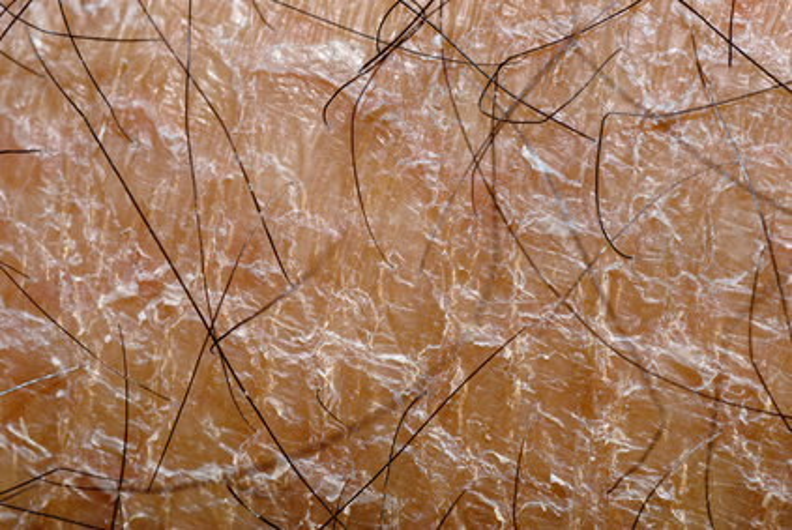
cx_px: 396
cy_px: 265
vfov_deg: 10.2
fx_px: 2973
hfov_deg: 15.2
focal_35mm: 135
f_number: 29
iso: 100
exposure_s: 1/100
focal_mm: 90
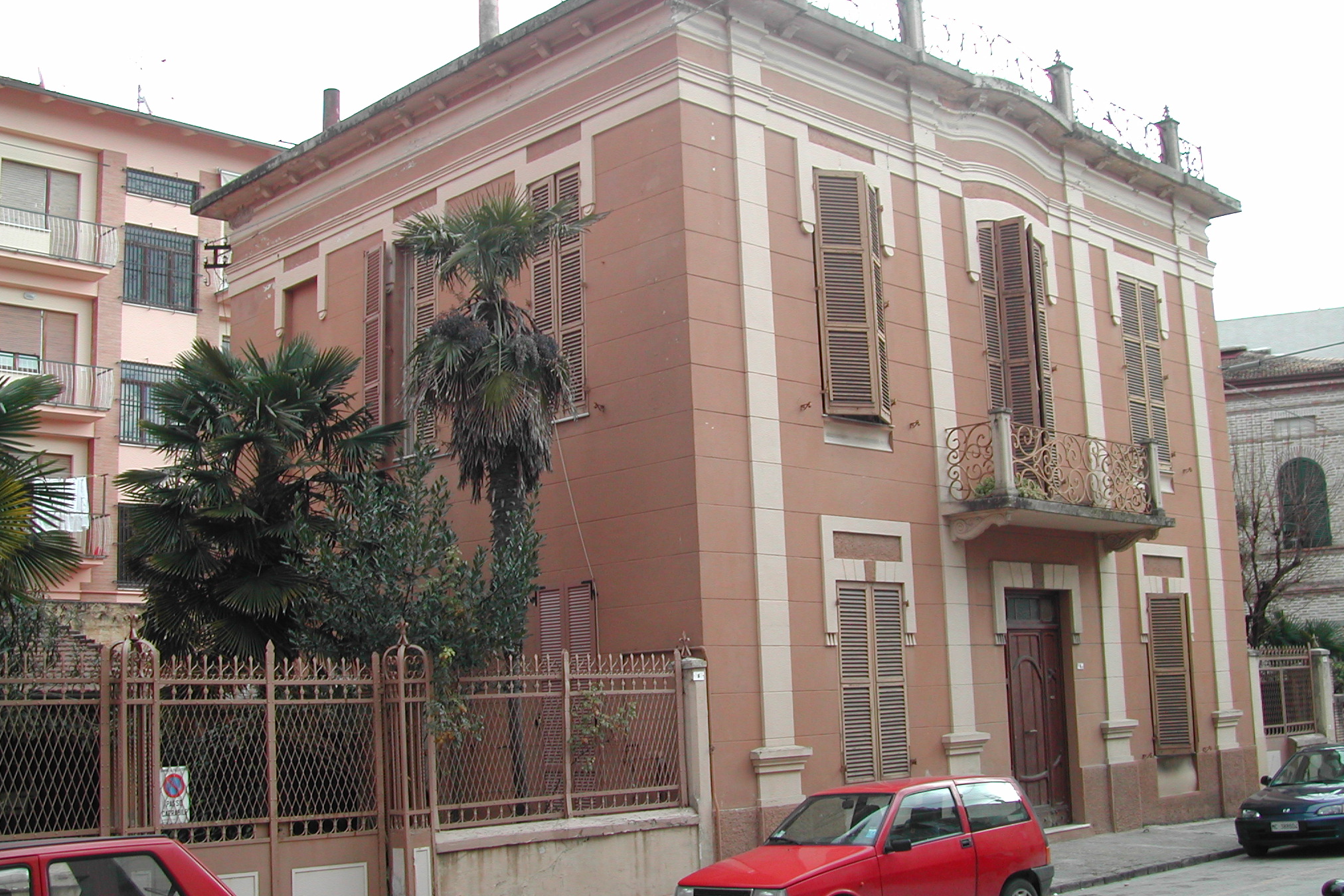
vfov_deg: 33.4
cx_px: 675
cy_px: 434
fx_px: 1493
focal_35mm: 40
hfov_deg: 48.5
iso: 100
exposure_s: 1/362
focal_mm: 8
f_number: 2.8
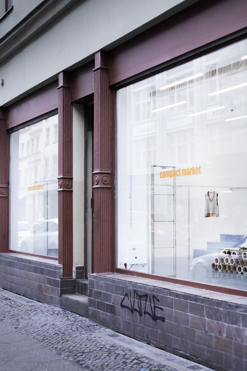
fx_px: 515
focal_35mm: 50
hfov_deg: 27.0
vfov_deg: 39.6
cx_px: 124
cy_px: 186
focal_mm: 50
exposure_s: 1/200
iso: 320
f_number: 3.5
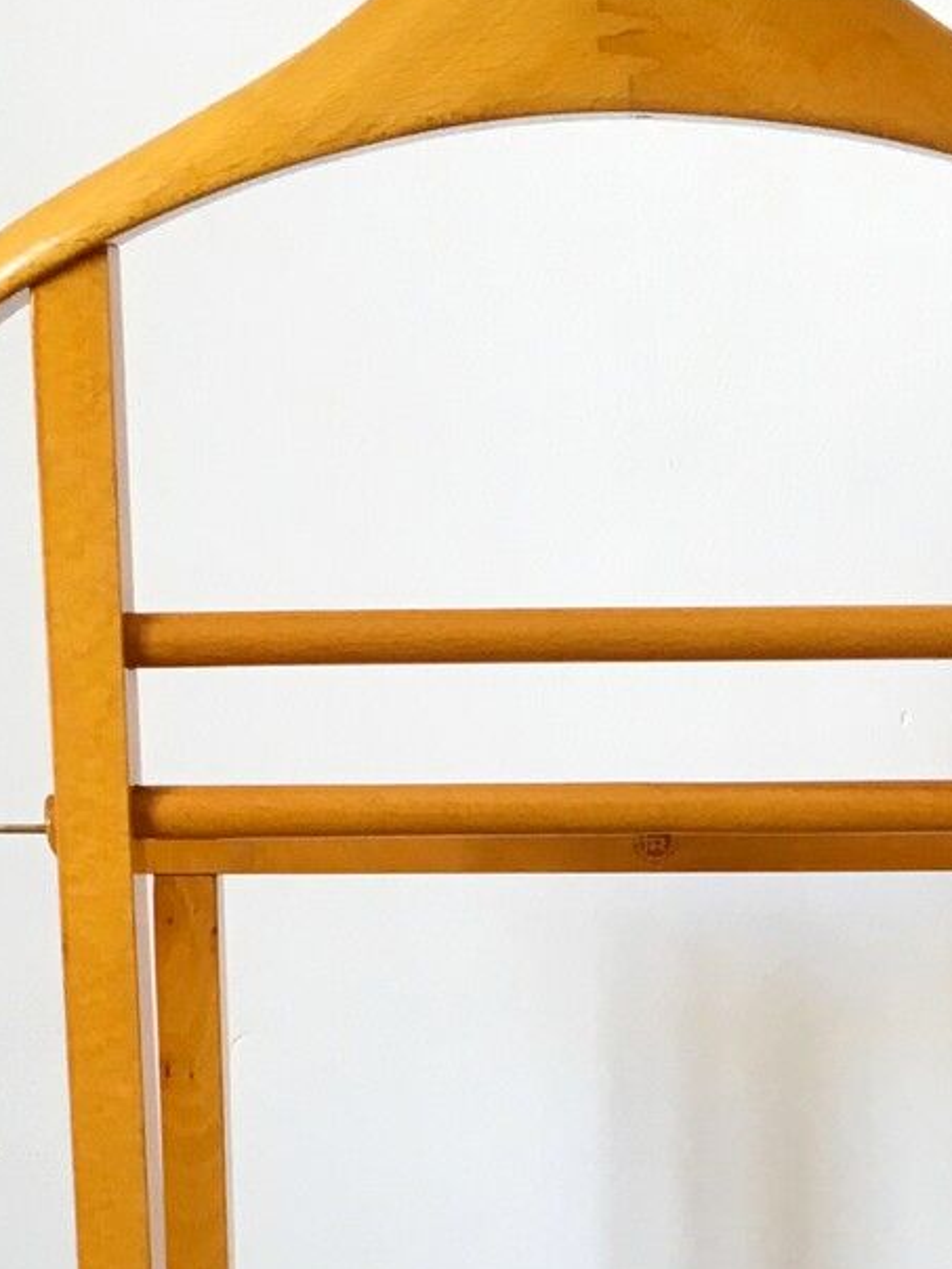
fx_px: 3520
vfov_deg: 19.2
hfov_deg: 15.4
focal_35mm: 96
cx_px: 660
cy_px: 1548
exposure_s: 1/33
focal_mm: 4.15
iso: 80
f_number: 2.2
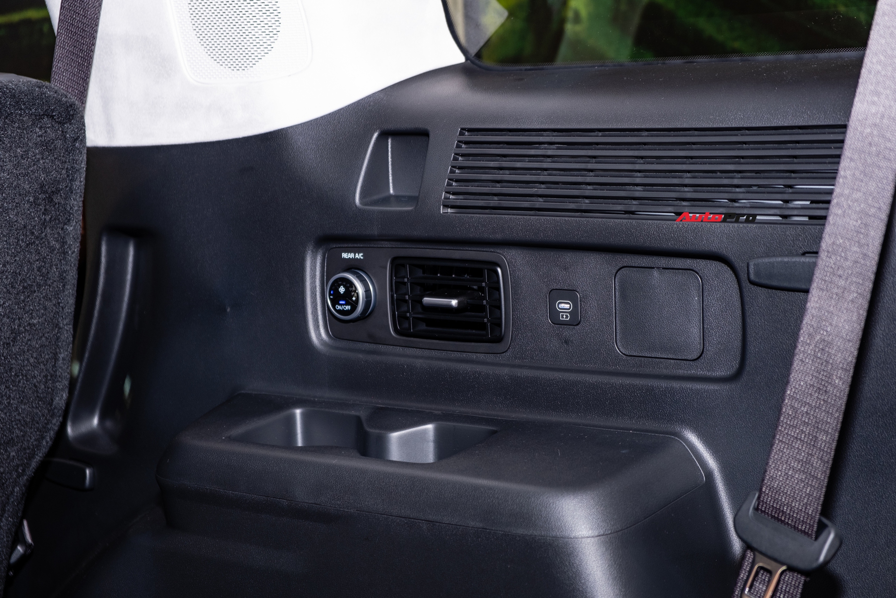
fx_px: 1817
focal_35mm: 73
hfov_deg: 27.7
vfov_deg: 18.7
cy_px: 299
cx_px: 448
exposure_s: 1/30
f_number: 4
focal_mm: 48.4
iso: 100
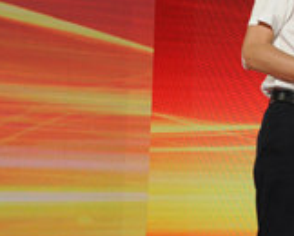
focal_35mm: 167
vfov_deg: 9.2
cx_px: 436
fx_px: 1451
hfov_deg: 11.1
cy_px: -3
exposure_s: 1/200
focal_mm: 35
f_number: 10
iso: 1600
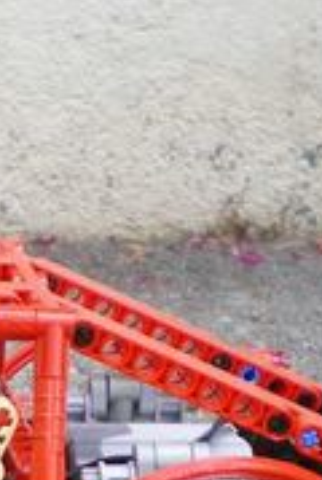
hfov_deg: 9.4
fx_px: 1884
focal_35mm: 141
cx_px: -199
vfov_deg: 14.2
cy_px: 512
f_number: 3.1
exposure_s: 1/100
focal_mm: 6.3
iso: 64
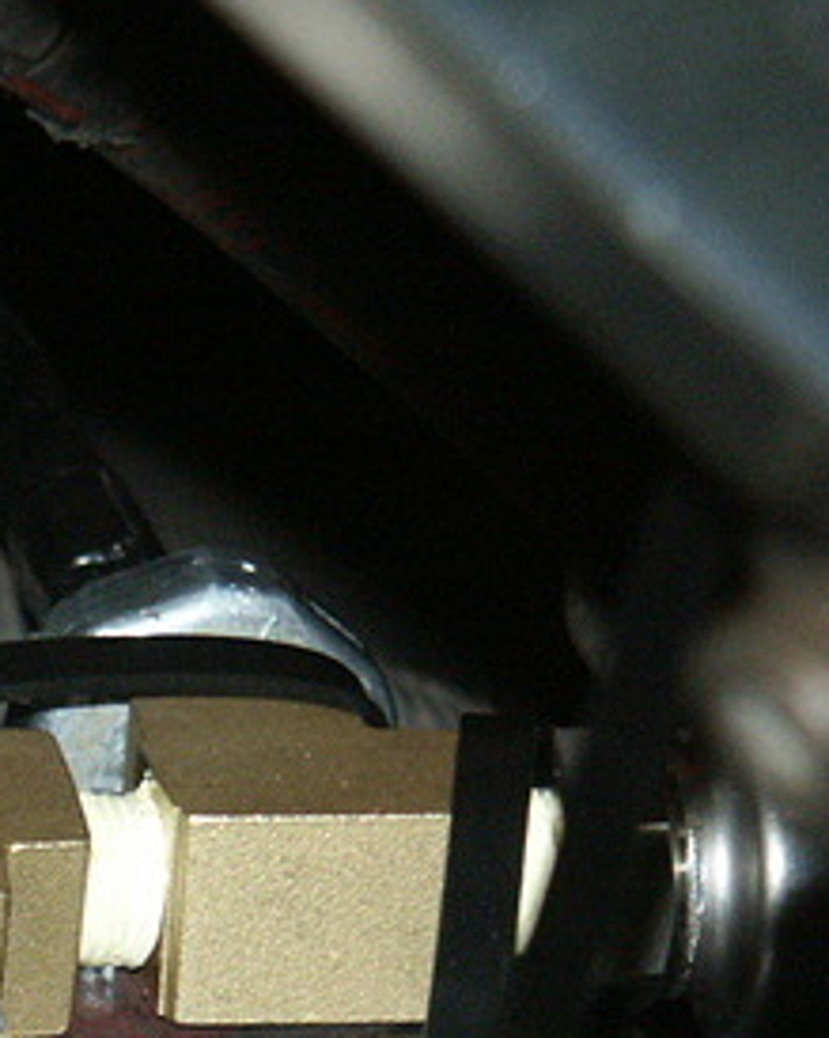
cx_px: -136
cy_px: 1118
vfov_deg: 3.9
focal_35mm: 502
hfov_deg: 3.1
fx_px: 15404
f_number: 3.5
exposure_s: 1/125
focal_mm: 44.45
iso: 200
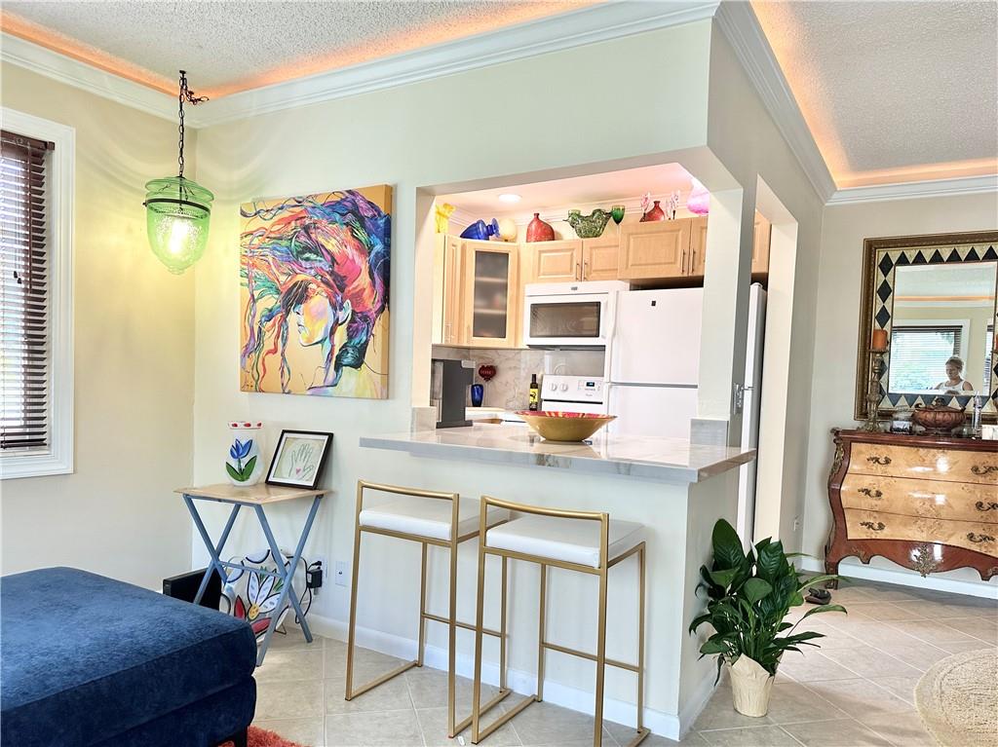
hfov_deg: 71.6
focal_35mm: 24
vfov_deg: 56.8
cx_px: 499
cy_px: 374
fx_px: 692
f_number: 1.78
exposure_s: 1/120
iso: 200
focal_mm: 6.86
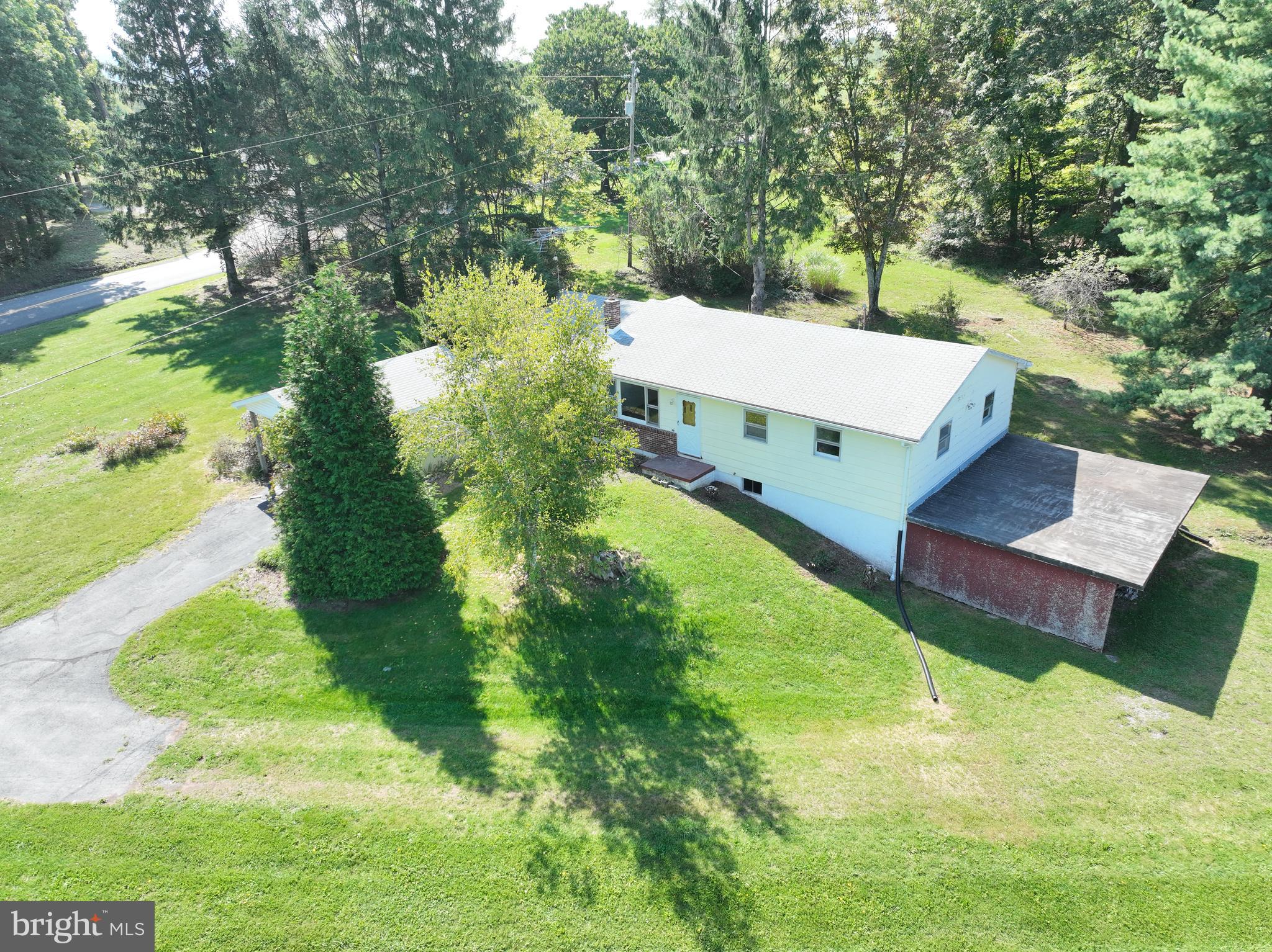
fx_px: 881
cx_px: 636
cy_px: 476
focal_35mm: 24
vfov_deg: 56.8
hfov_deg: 71.6
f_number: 2.8
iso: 200
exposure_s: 1/500
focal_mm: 12.29
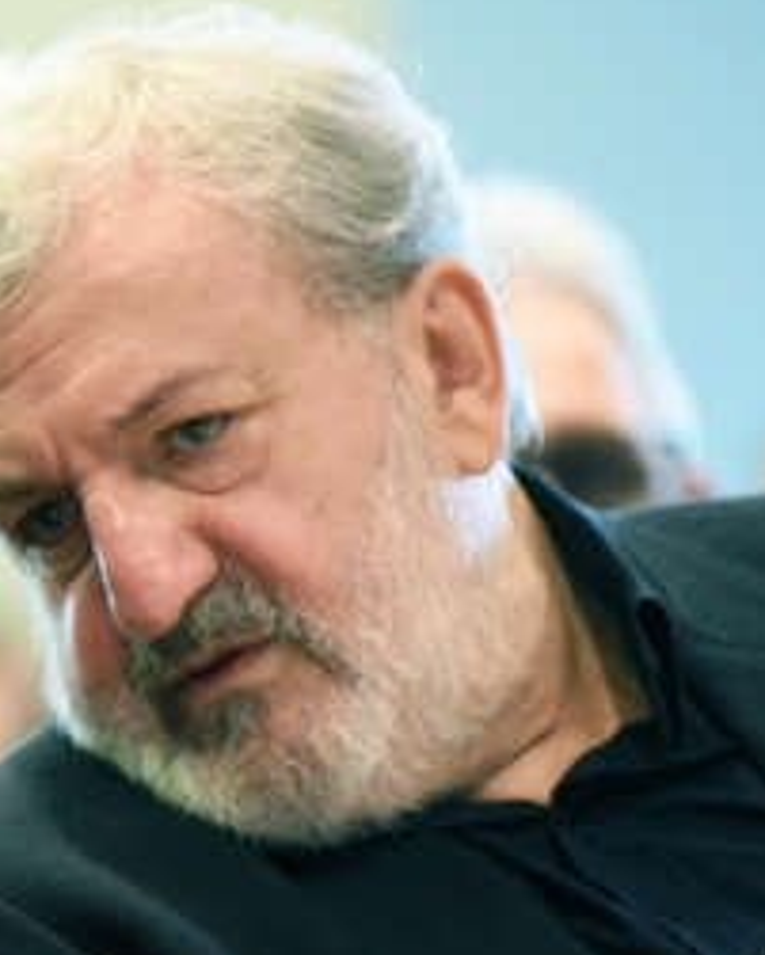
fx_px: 12671
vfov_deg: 4.3
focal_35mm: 448
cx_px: -202
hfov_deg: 3.5
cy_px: 734
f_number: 3.5
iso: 4000
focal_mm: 200
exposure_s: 1/160
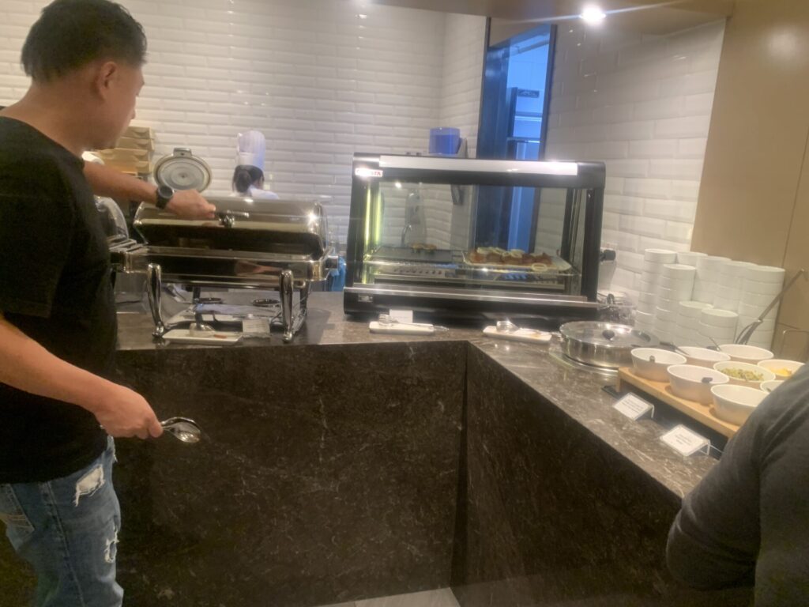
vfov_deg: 53.1
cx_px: 404
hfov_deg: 67.3
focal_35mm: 26
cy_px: 304
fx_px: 608
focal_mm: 4.25
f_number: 1.8
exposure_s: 1/50
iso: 200
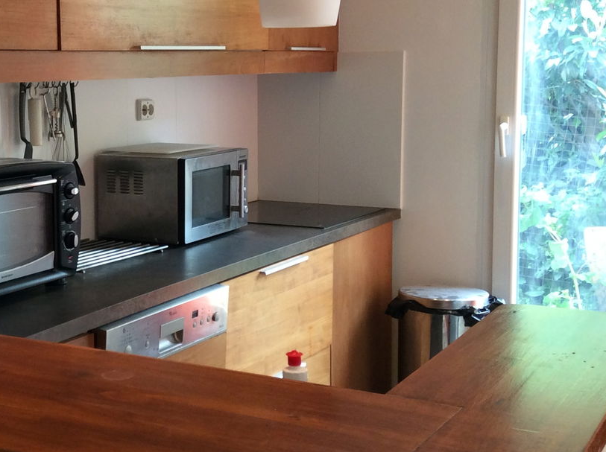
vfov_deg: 23.2
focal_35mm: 63
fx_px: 1101
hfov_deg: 30.0
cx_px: 110
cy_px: 213
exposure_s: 1/25
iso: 50
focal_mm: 3.3
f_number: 2.4
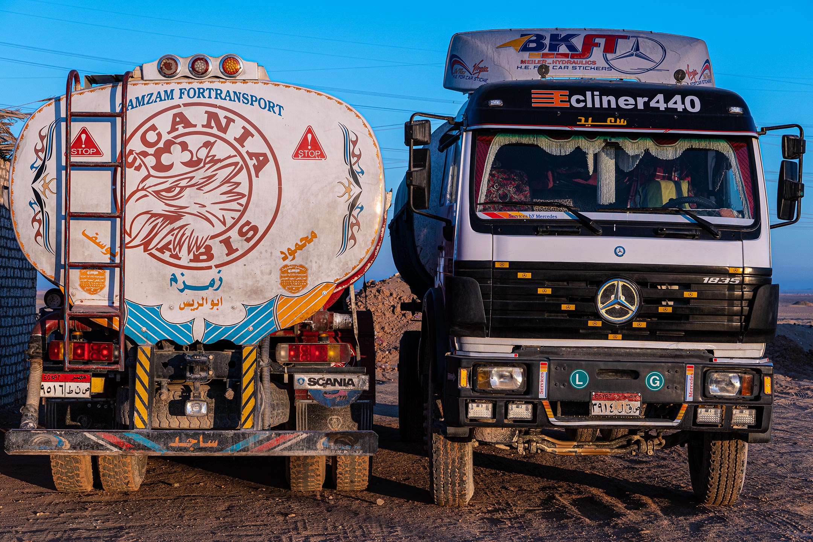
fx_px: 1341
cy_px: 271
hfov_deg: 33.7
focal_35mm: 59
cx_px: 406
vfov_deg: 22.8
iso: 100
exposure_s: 1/250
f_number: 5.6
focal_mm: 39.6
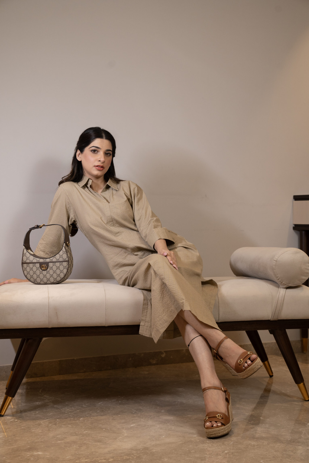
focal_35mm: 57
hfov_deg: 23.8
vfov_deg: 35.1
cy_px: 232
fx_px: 734
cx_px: 154
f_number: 5
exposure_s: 1/100
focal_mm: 57
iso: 1000
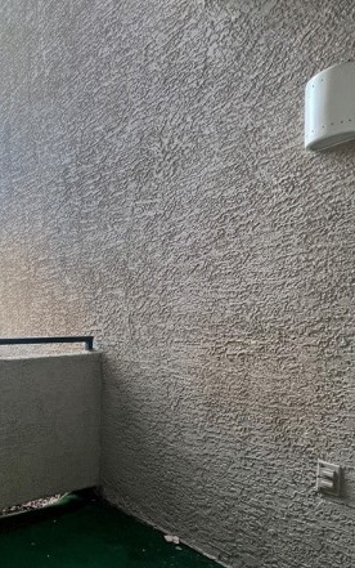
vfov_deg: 73.6
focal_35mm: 24
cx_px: 13
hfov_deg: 44.7
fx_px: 371
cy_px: 353
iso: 100
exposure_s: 1/99
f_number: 1.8
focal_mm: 1.57
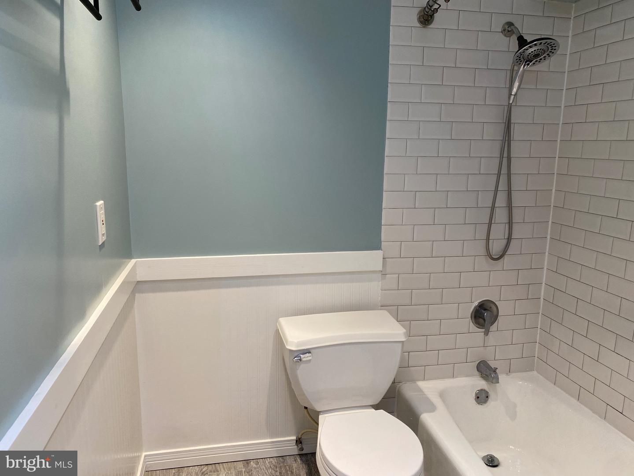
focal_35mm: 26
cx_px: 317
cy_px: 238
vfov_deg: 53.1
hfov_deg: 67.3
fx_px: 476
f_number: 1.8
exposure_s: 1/120
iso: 100
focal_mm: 4.25
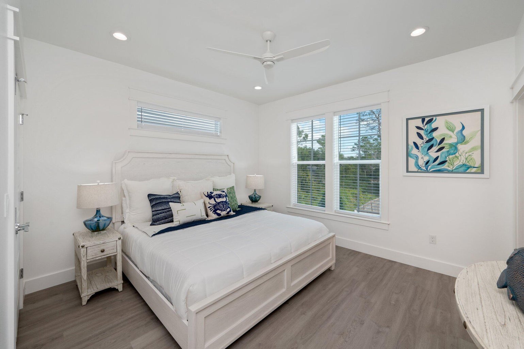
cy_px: 174
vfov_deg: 81.1
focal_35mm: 14
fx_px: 204
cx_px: 262
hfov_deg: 104.3
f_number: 9
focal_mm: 14
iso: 160
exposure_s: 1/50
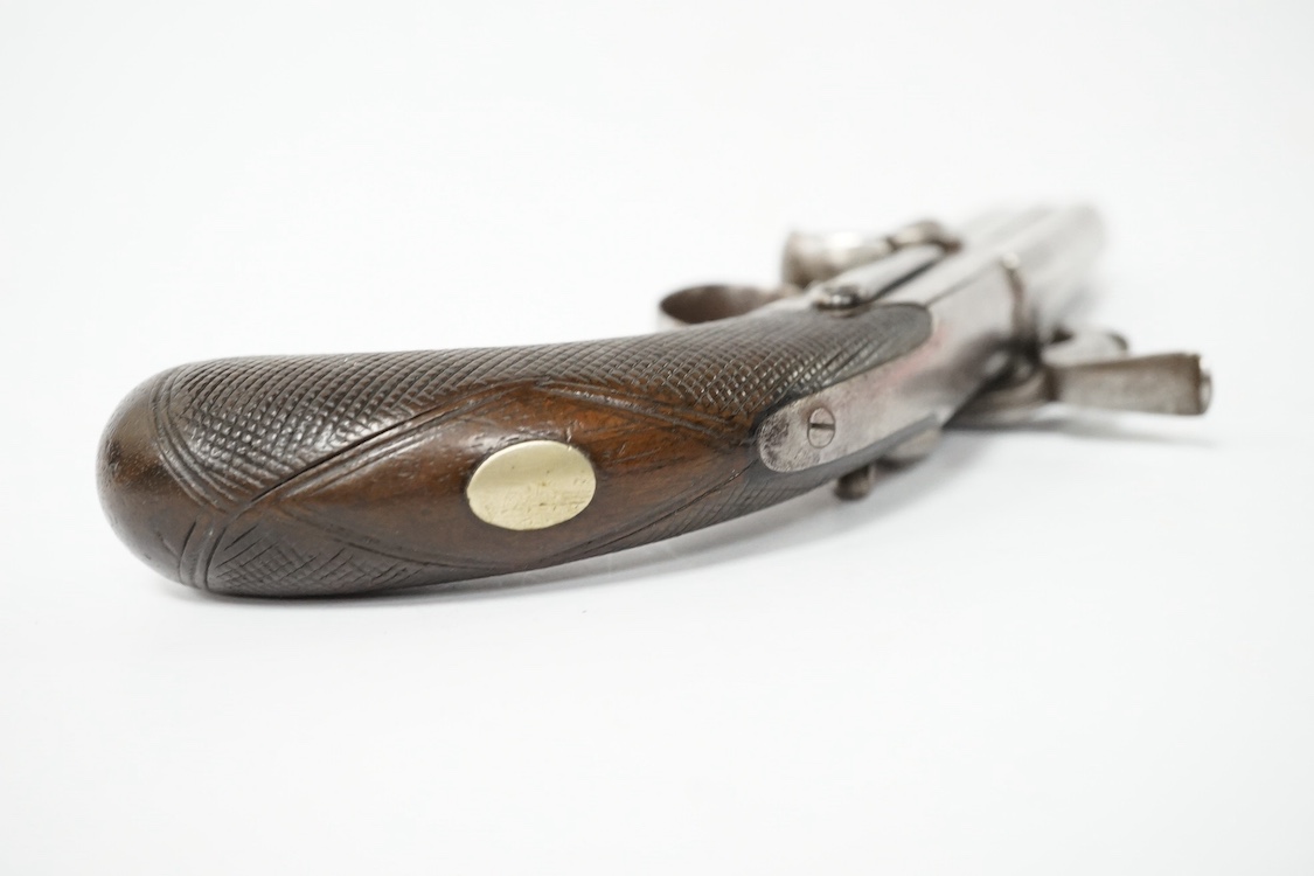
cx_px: 657
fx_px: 1642
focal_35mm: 45
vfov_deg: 29.9
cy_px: 438
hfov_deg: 43.6
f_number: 8
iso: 2000
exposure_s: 1/100
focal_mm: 30
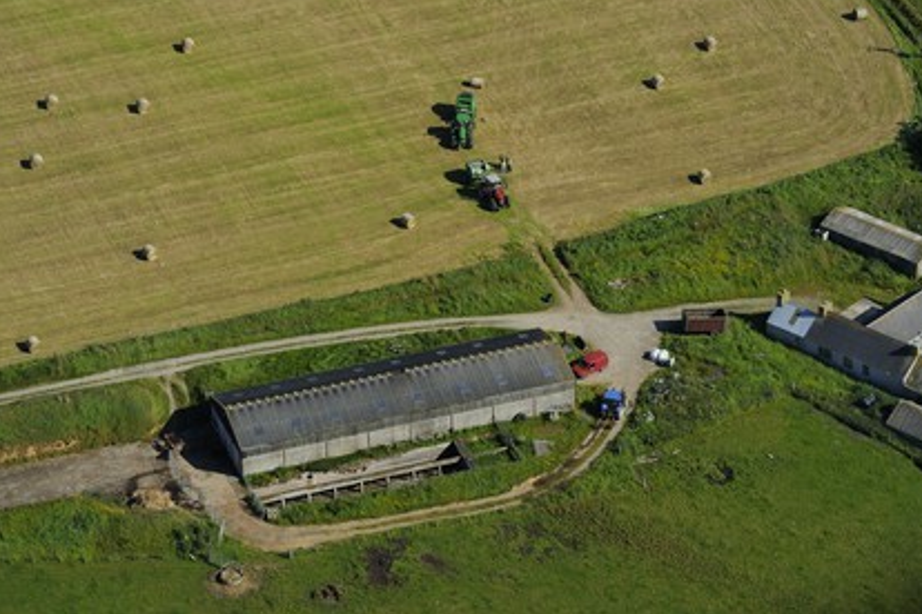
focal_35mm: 152
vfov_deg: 9.0
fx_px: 3893
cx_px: 461
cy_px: 305
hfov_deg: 13.5
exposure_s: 1/800
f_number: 9
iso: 400
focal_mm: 150
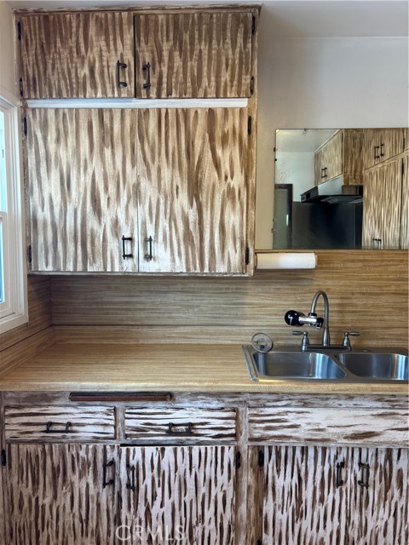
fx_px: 410
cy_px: 272
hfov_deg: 53.1
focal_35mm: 26
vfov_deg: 67.3
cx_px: 204
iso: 125
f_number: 1.6
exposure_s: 1/117
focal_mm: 5.96
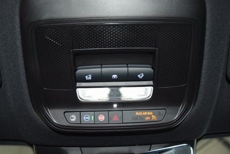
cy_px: 77
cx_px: 115
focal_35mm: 38
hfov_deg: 51.3
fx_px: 240
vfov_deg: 35.5
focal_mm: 25
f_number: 3.8
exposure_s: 1/40
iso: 560
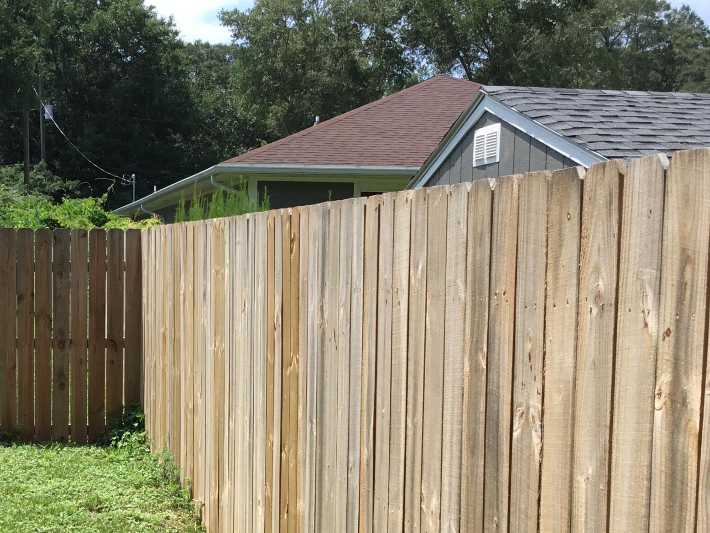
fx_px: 1231
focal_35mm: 60
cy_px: 408
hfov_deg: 31.7
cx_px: 202
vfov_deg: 24.1
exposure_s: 1/799
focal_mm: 3.3
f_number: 2.4
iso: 25
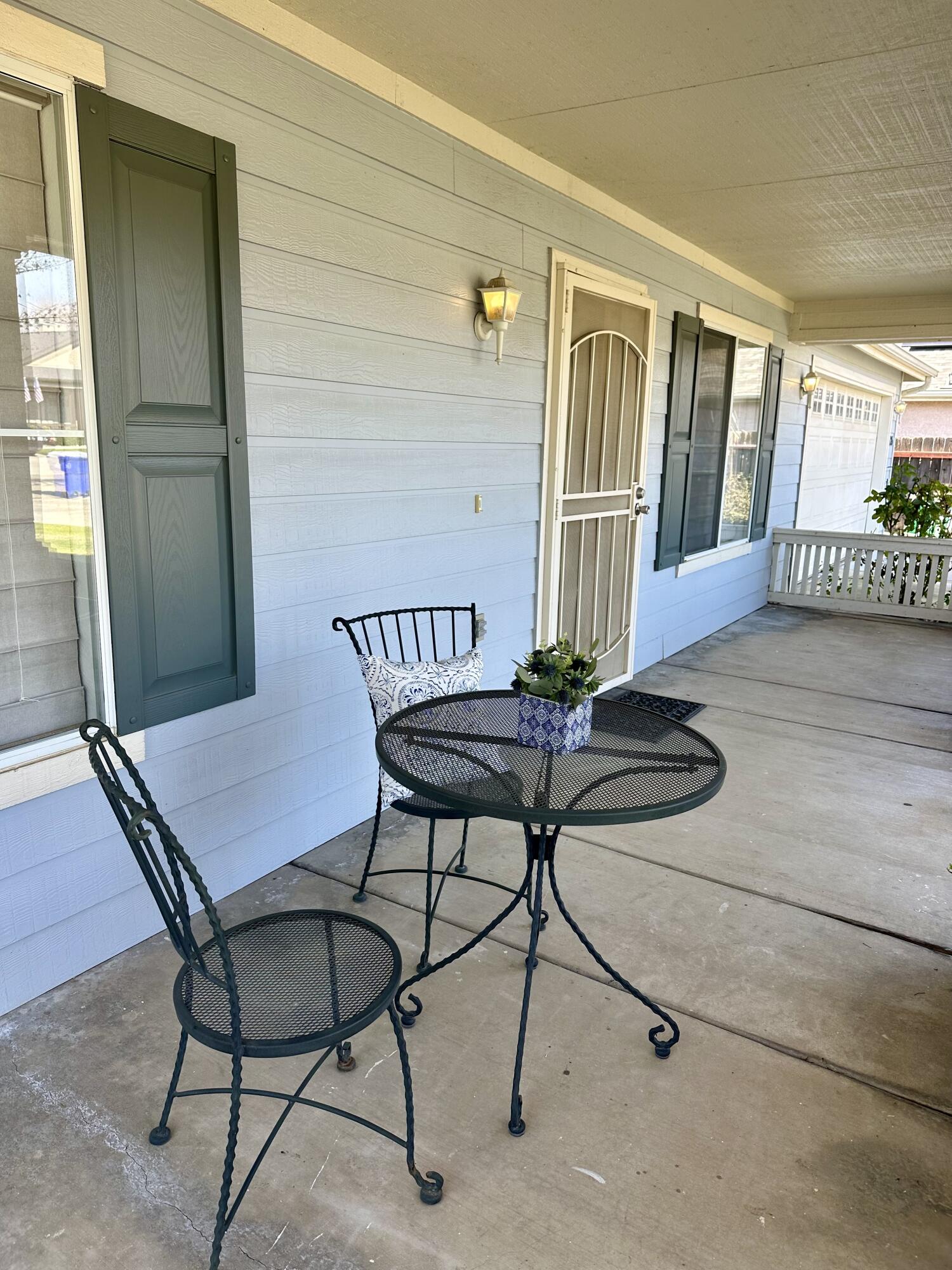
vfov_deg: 71.6
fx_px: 880
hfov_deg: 56.8
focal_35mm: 24
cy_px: 635
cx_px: 476
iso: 80
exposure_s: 1/334
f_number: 1.78
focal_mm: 6.86
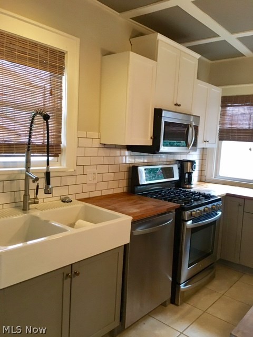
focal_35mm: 29
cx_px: 126
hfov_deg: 48.2
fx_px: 283
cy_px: 168
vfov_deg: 61.7
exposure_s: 1/30
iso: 200
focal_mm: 4.15
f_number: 2.2
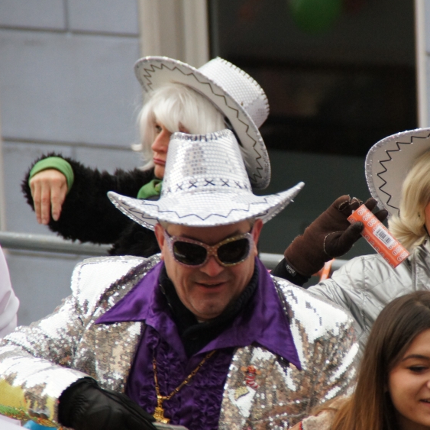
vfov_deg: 4.3
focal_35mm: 407
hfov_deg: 4.3
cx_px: 306
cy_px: 220
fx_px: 5720
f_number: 6.3
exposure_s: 1/160
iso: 1600
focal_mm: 200
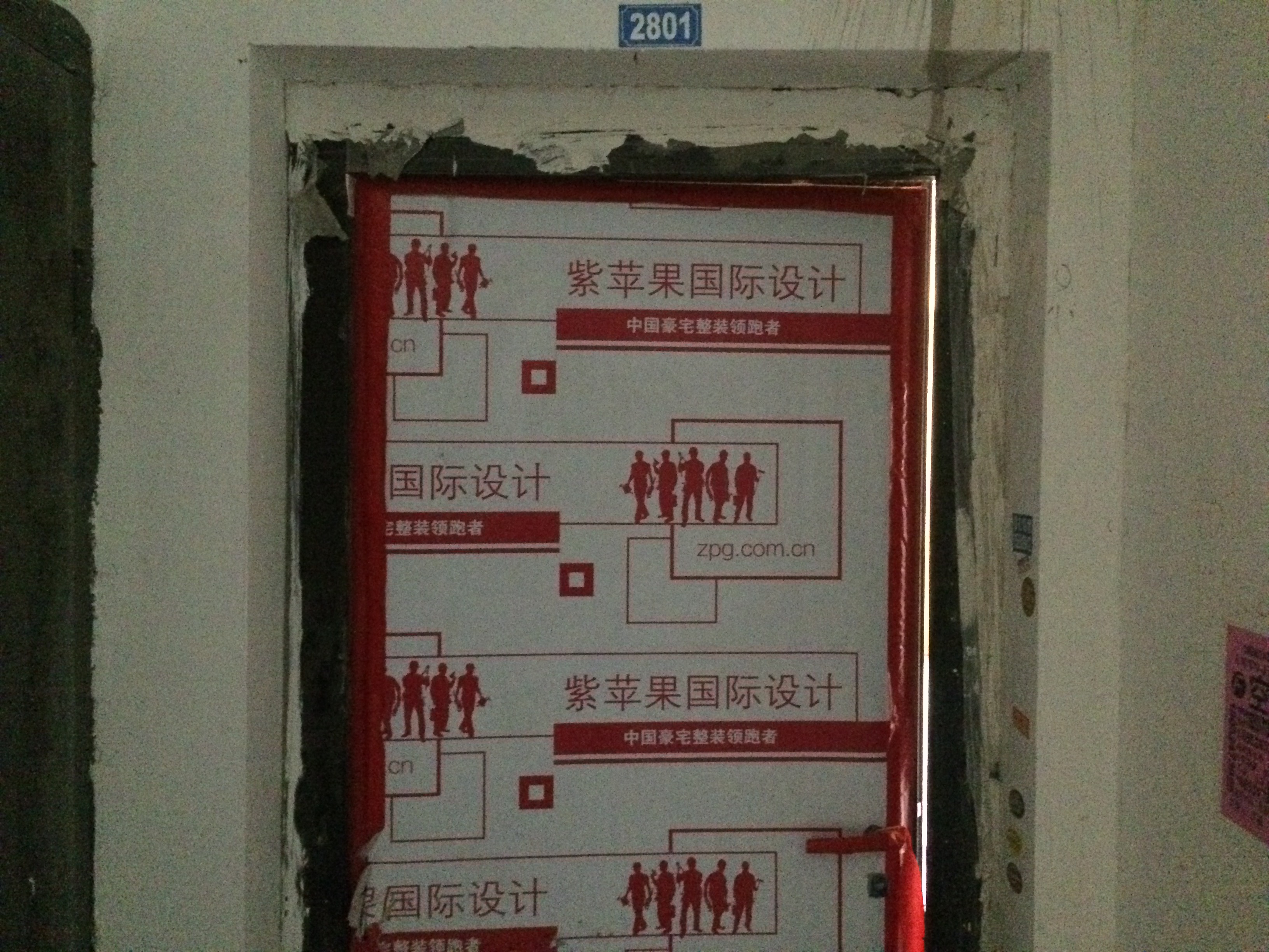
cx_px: 634
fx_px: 1063
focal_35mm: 29
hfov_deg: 61.7
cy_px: 476
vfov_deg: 48.2
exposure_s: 1/15
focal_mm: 4.15
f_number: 2.2
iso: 1000
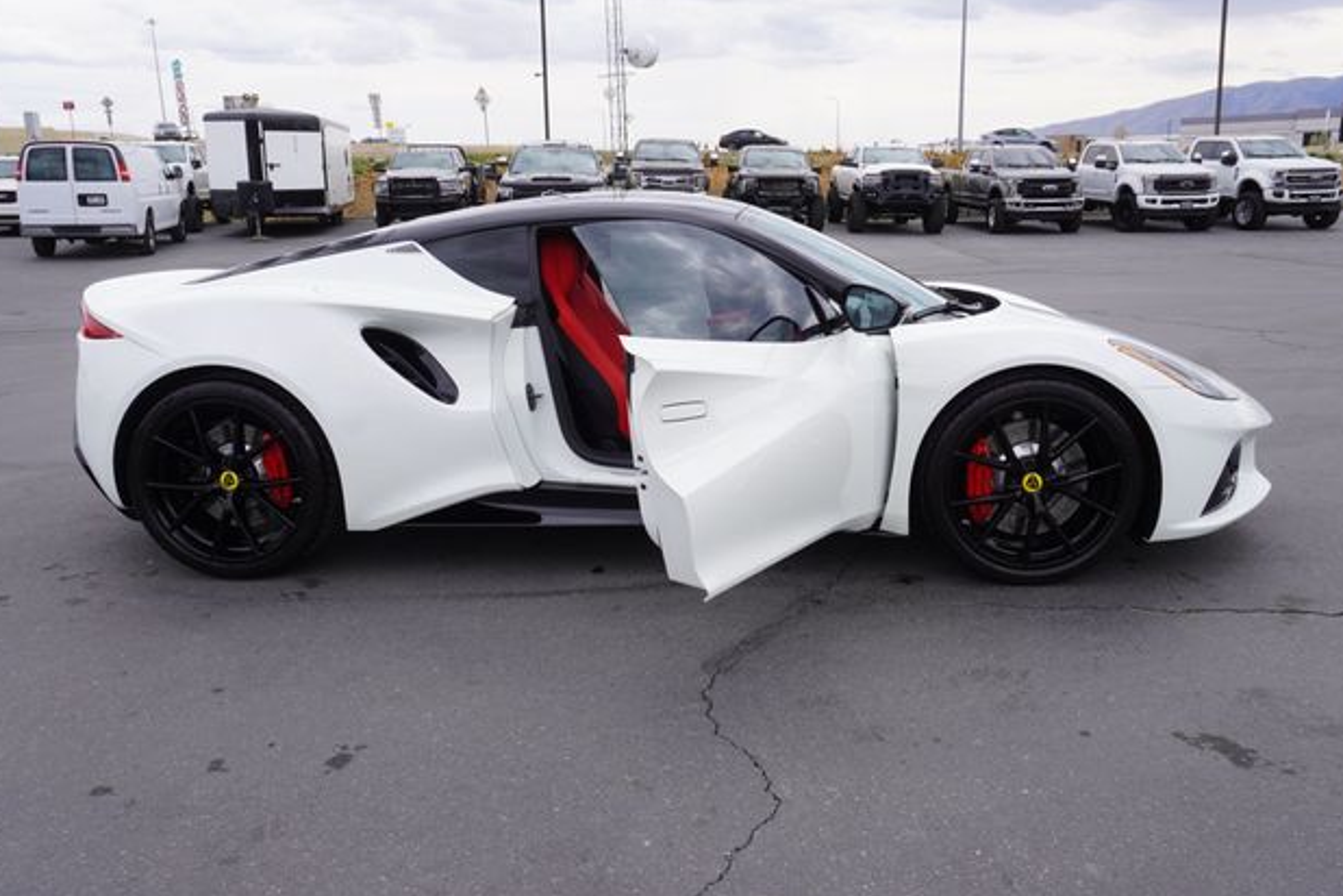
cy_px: 444
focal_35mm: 28
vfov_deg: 46.4
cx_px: 680
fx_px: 1044
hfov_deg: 65.5
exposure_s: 1/125
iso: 100
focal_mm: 18
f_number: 8
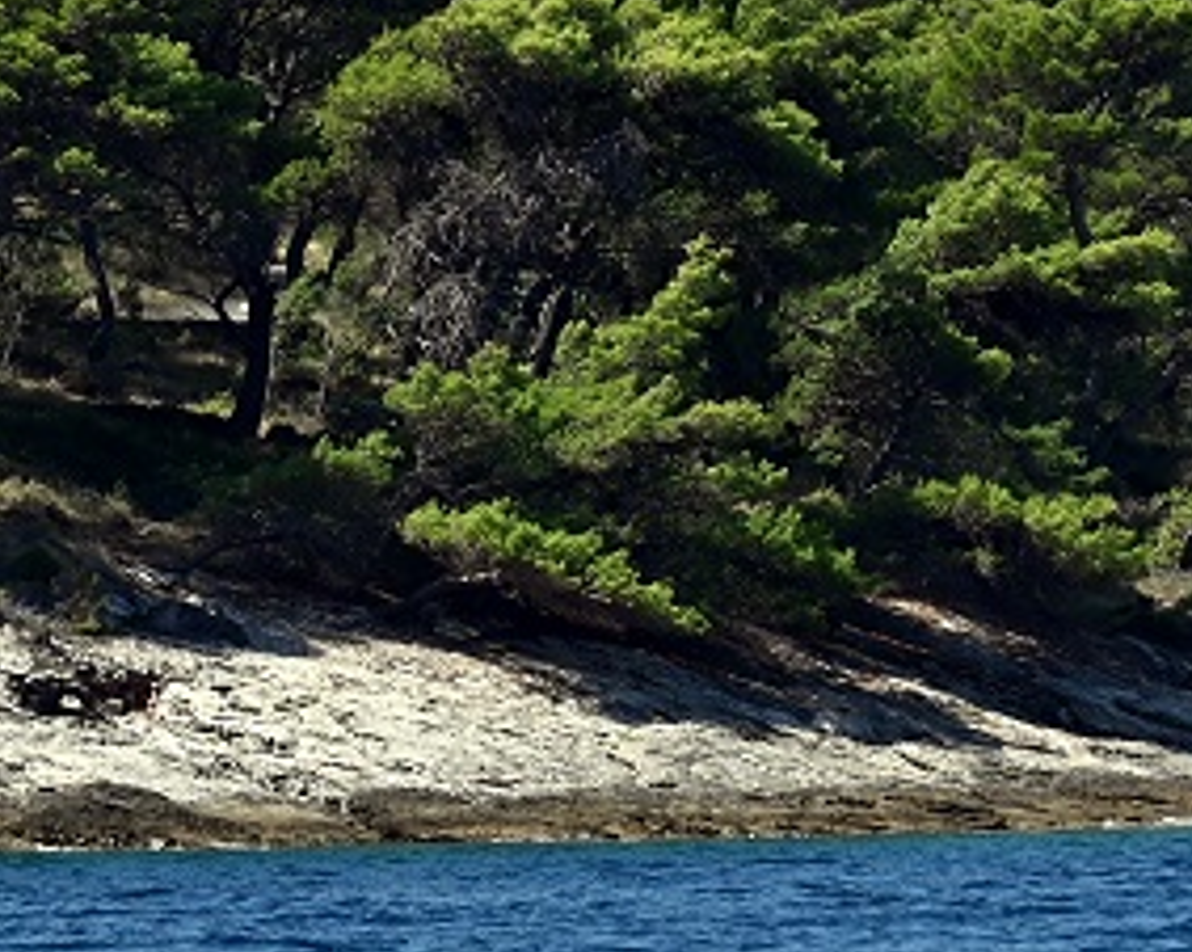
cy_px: -718
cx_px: 168
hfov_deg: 3.7
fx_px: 18544
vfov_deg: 2.9
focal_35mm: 526
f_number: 6.3
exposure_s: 1/640
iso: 100
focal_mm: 122
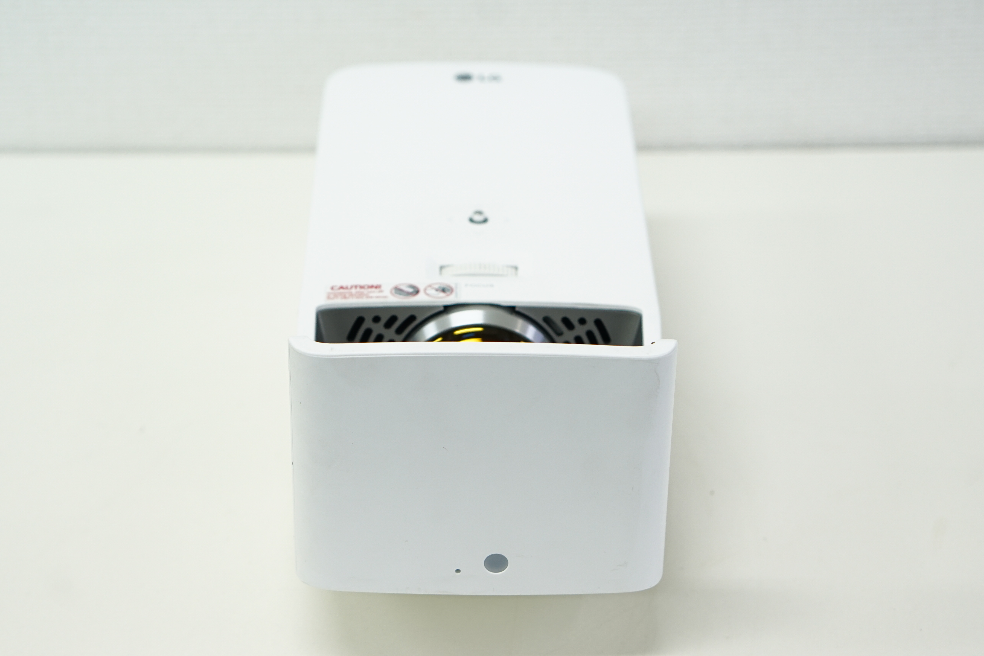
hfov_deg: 27.0
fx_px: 2050
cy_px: 328
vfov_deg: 18.2
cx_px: 492
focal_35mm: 75
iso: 640
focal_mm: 50
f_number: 4
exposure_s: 1/60
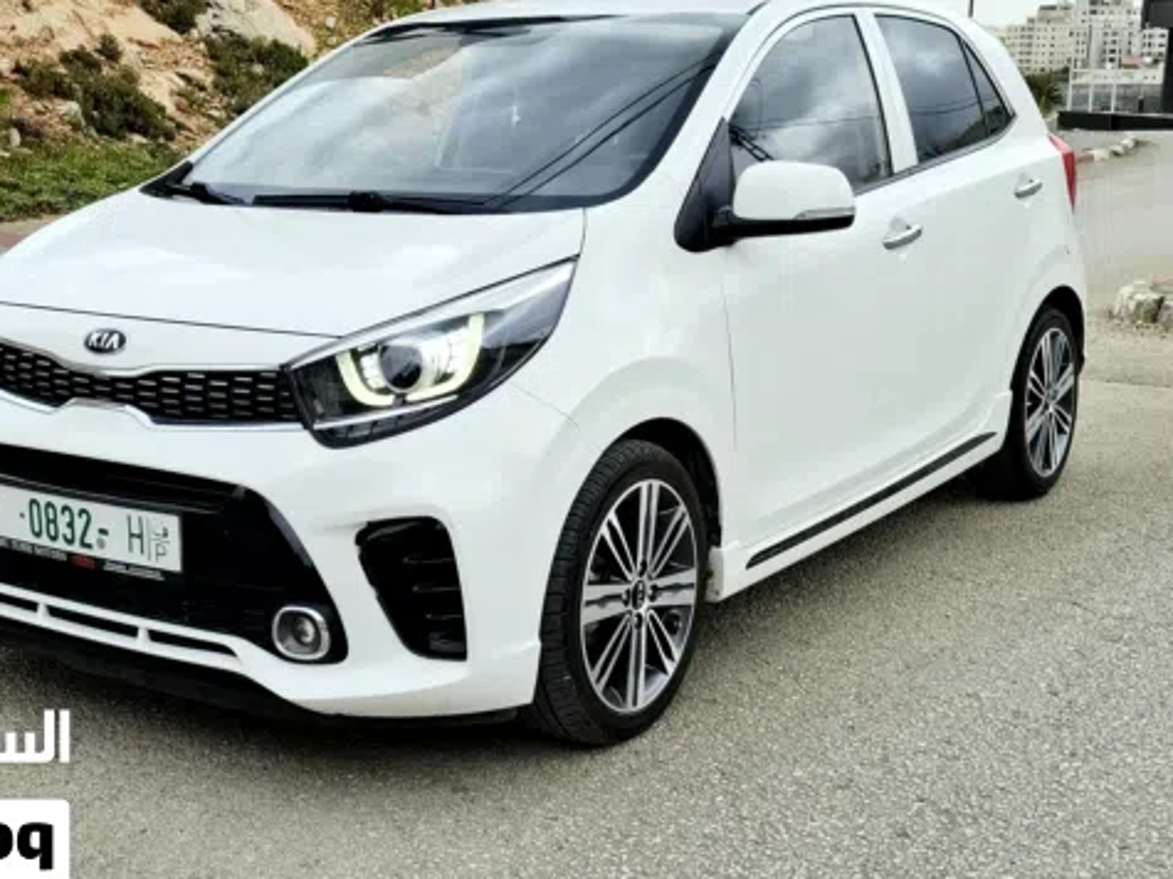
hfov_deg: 57.7
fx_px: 1050
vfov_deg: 45.2
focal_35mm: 31
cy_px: 353
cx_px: 442
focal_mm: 5.54
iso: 50
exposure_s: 1/2500
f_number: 1.8
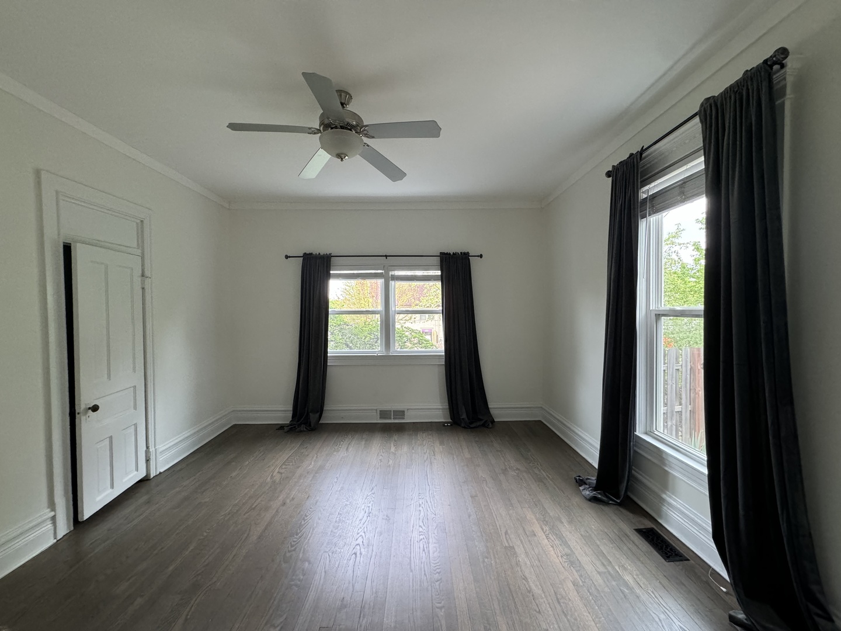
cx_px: 420
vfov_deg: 85.7
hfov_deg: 102.1
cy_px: 316
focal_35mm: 14
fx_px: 340
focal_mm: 2.22
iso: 320
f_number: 2.2
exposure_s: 1/75
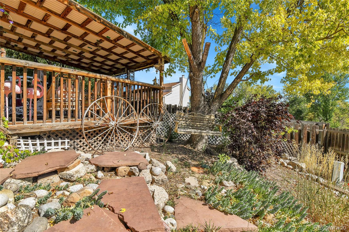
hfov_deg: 100.4
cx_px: 174
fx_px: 145
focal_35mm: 15
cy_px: 116
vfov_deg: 77.3
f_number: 8
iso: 400
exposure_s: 1/1000
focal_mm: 15
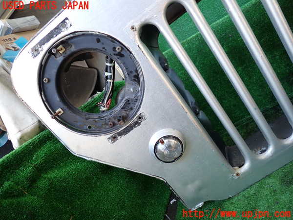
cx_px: 146
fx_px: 212
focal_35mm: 25
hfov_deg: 69.4
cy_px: 110
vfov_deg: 54.9
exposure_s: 1/60
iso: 160
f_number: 2
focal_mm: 4.5
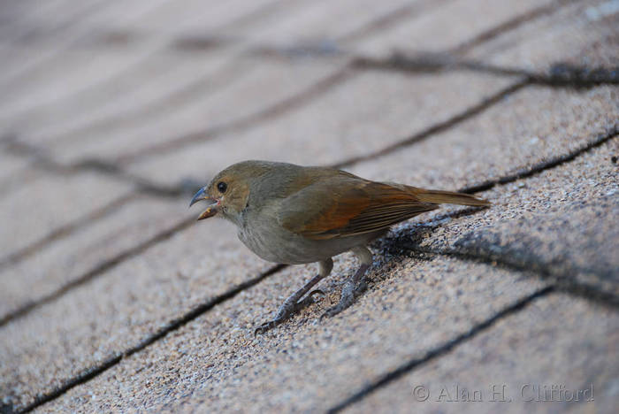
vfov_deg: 4.6
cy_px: 207
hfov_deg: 6.9
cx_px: 310
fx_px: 5162
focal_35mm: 300
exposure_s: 1/320
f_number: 5.6
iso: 450
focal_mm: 200
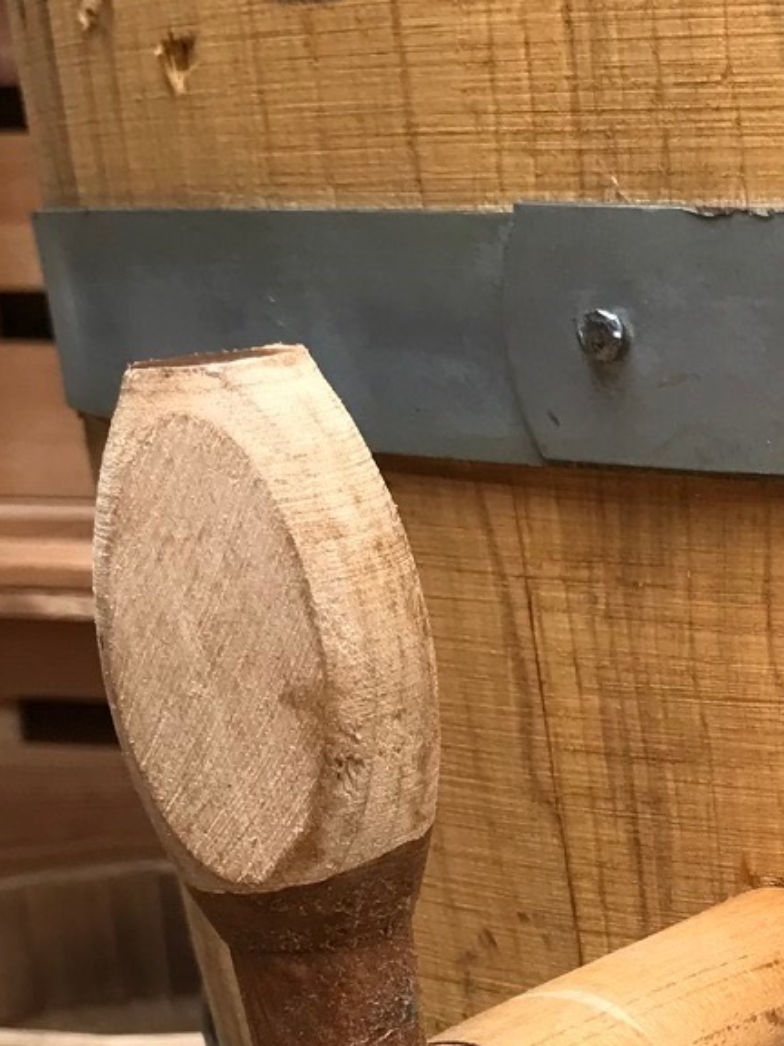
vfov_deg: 19.4
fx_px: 2959
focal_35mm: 98
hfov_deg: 14.4
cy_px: 1090
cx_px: 1027
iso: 20
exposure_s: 1/130
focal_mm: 3.99
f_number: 1.8
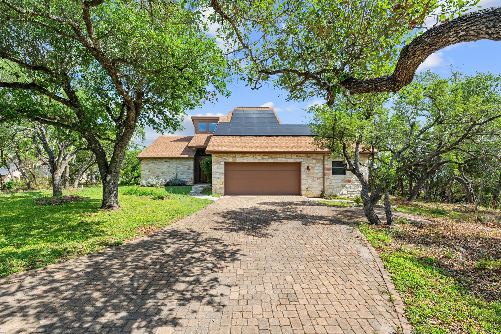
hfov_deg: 100.4
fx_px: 209
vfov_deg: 77.3
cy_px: 167
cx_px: 254
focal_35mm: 15
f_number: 8
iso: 250
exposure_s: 1/250
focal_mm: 14
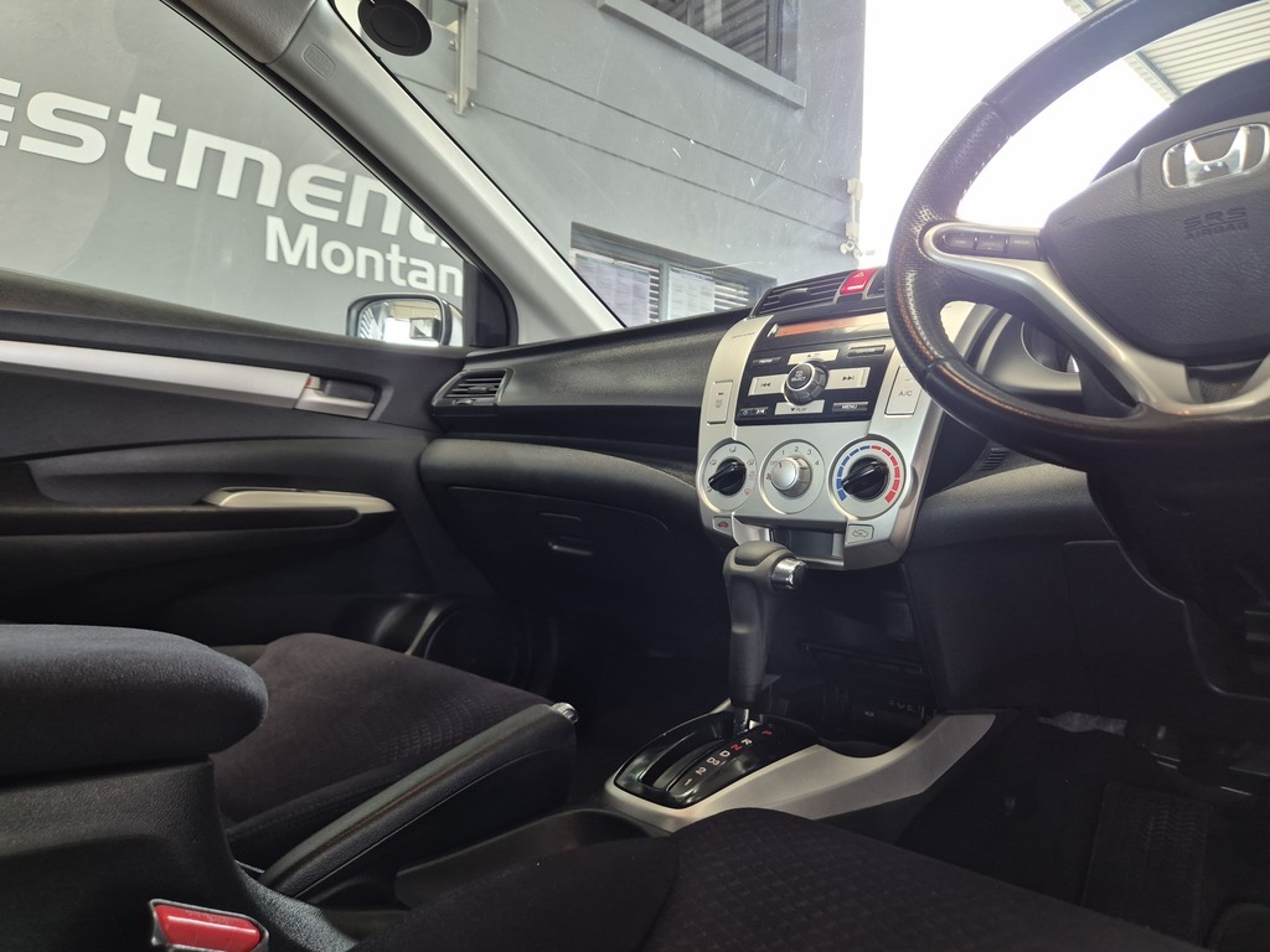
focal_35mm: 23
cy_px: 476
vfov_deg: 58.9
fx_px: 844
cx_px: 635
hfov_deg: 73.9
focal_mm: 5.4
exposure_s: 1/100
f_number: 1.8
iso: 200
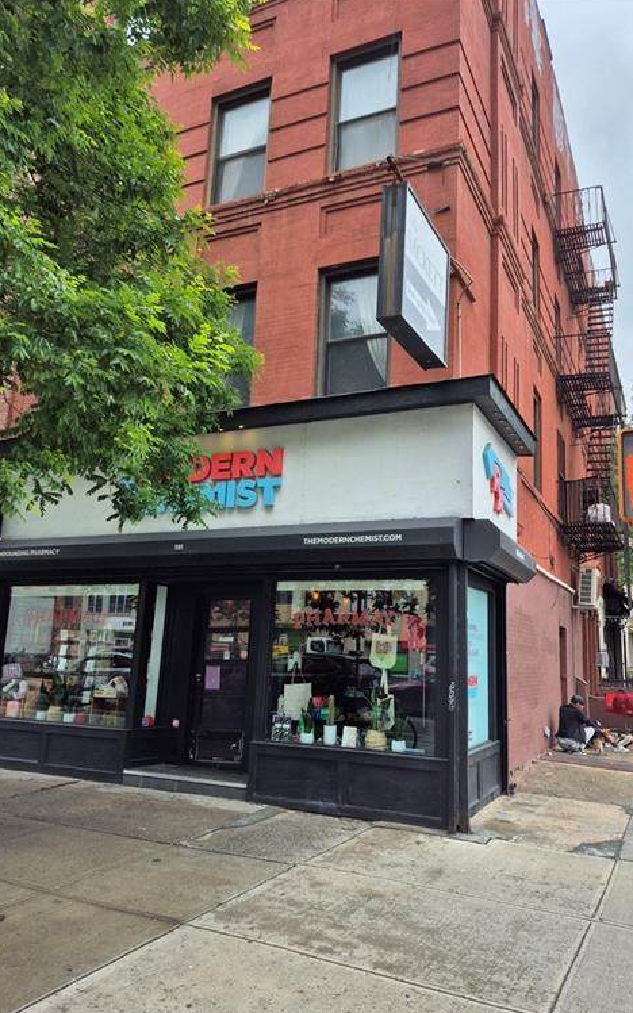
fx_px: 690
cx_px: 353
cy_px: 511
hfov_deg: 49.2
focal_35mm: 25
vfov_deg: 72.5
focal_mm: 5.4
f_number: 1.8
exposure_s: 1/1492
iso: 25
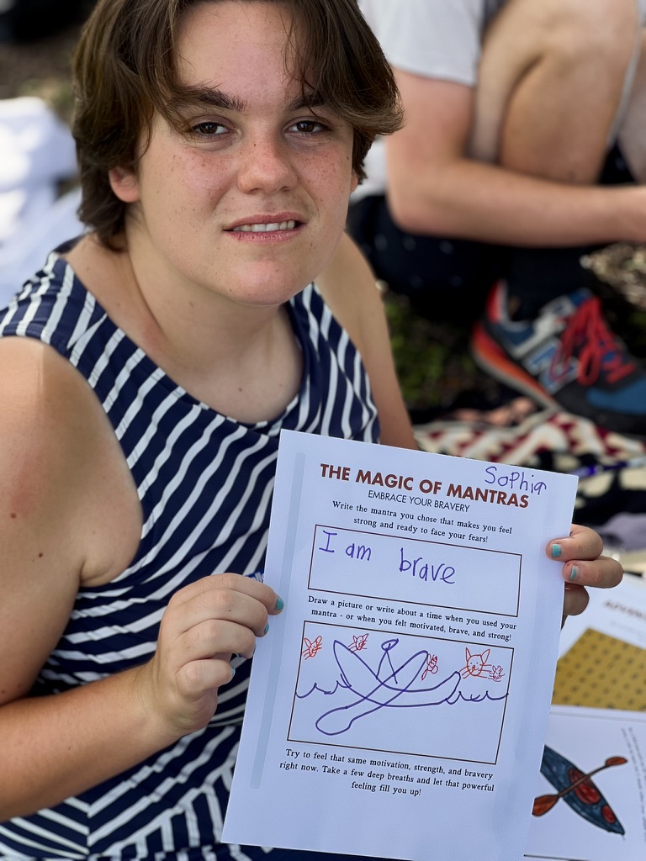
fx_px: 1916
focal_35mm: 77
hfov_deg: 19.1
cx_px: 323
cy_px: 430
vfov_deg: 25.3
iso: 40
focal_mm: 9
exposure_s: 1/121
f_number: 2.8
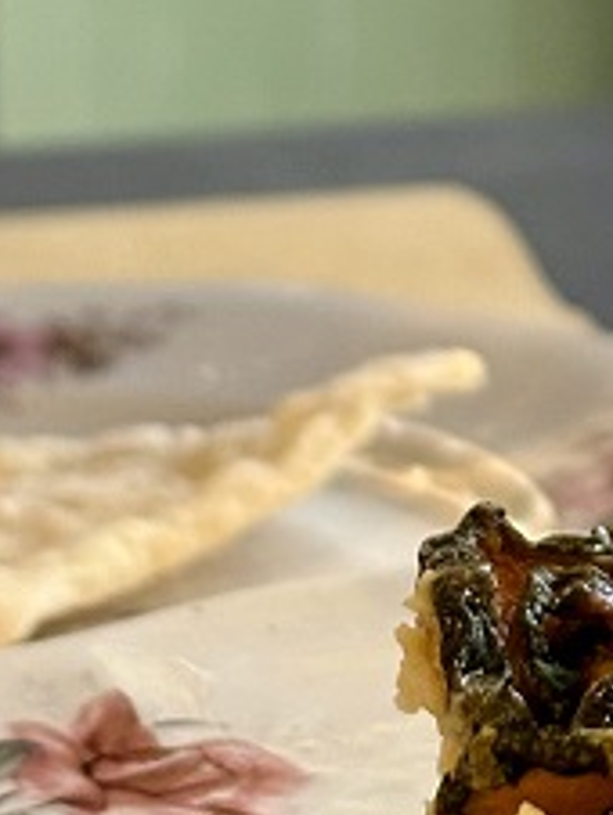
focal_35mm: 199
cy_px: -65
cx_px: 963
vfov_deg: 9.8
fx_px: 4690
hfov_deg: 7.3
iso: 160
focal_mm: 5.96
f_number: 1.6
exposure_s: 1/60
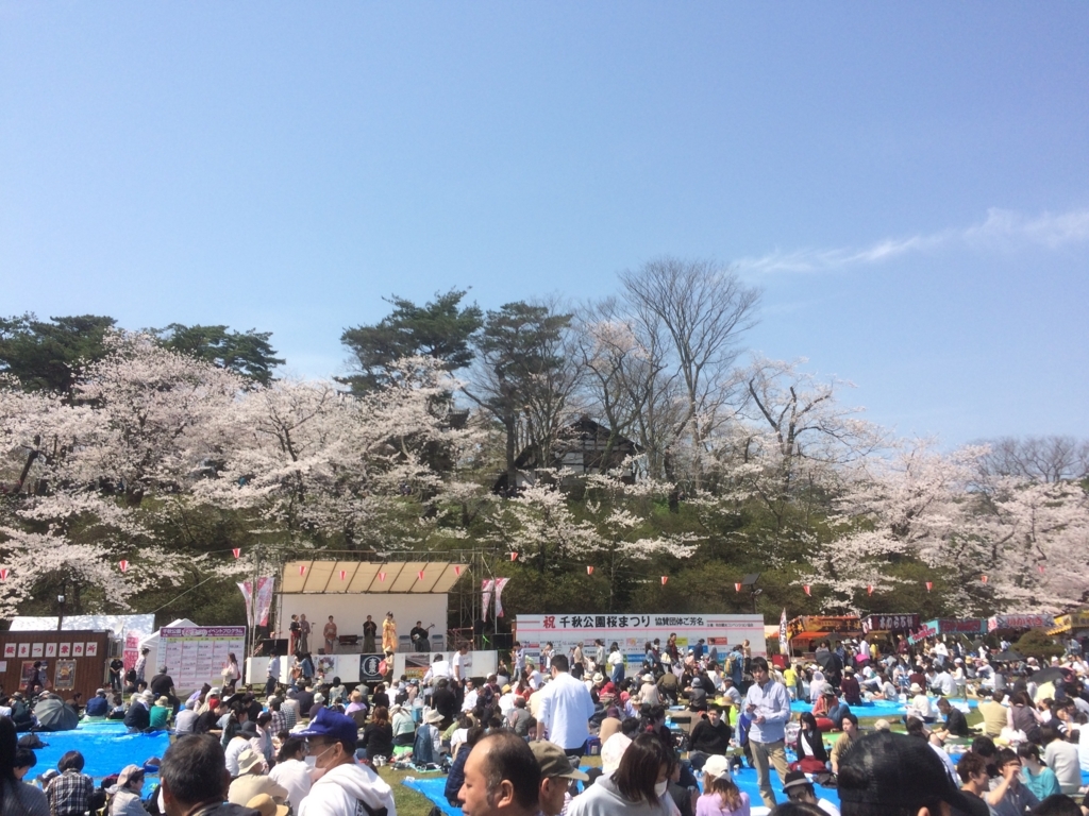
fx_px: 912
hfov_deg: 61.7
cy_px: 408
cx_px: 544
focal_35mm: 29
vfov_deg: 48.2
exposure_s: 1/2160
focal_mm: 4.15
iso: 32
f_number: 2.2
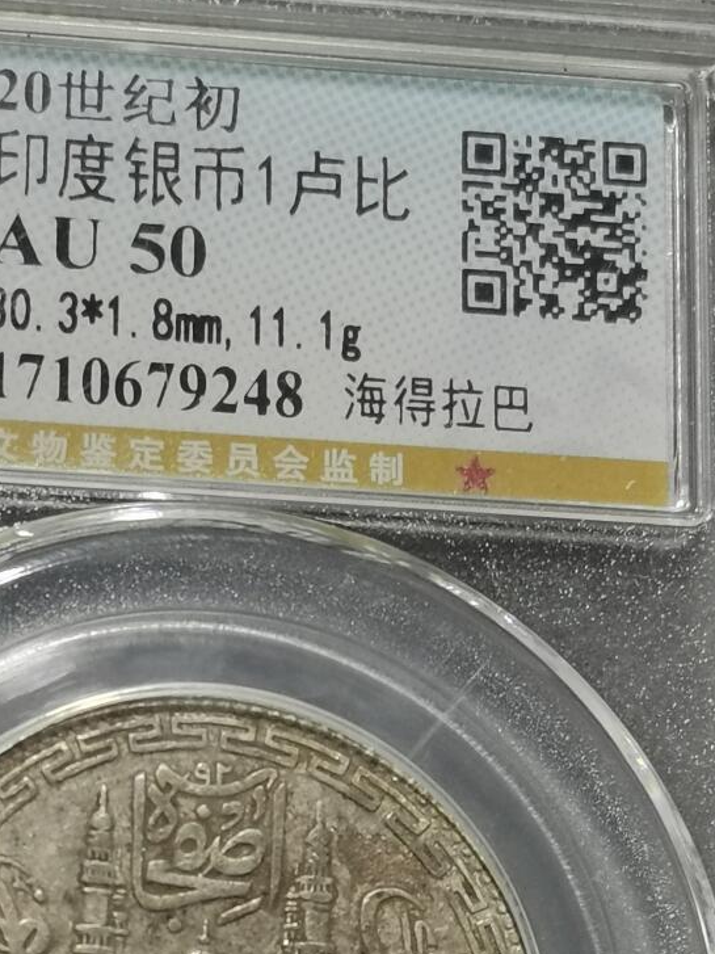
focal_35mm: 151
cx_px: 143
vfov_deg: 13.0
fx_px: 4160
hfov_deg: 9.8
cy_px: 714
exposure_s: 1/100
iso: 80
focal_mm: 5.58
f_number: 1.8
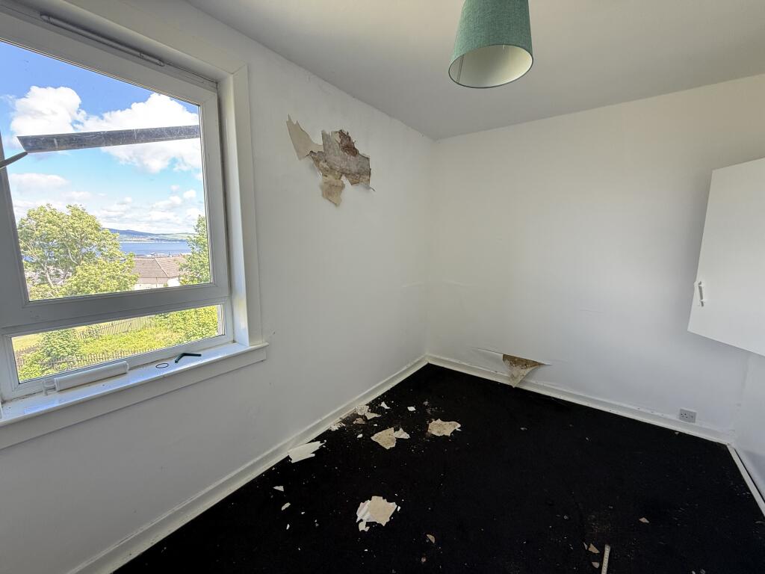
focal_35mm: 14
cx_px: 382
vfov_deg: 85.7
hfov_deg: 102.1
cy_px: 287
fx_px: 309
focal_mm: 2.22
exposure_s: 1/99
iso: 125
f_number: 2.2
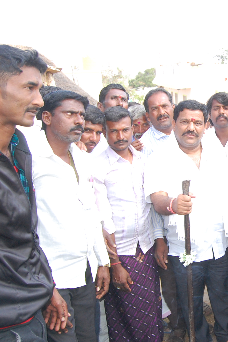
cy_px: 168
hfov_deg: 28.5
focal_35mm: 43
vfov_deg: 45.4
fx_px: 408
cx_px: 247
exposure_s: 1/400
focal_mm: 18
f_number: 5.6
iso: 800
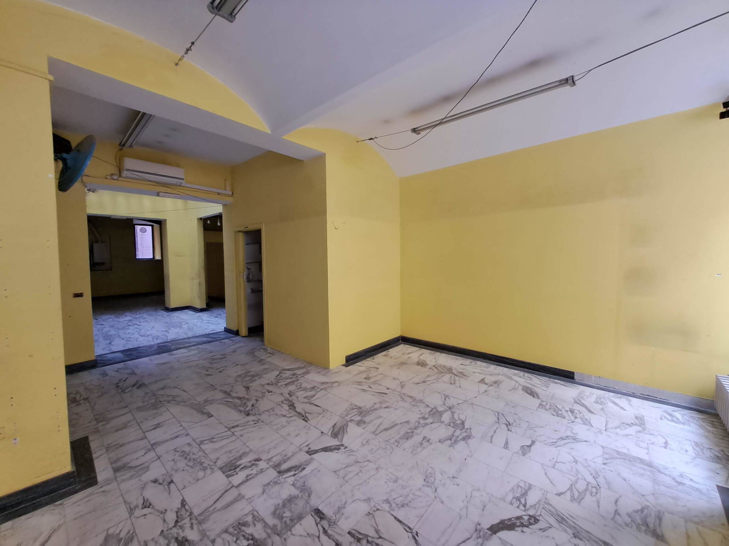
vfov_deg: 89.9
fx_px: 274
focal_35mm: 13
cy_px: 273
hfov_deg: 106.2
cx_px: 364
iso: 250
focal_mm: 1.13
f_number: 2.2
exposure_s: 1/50
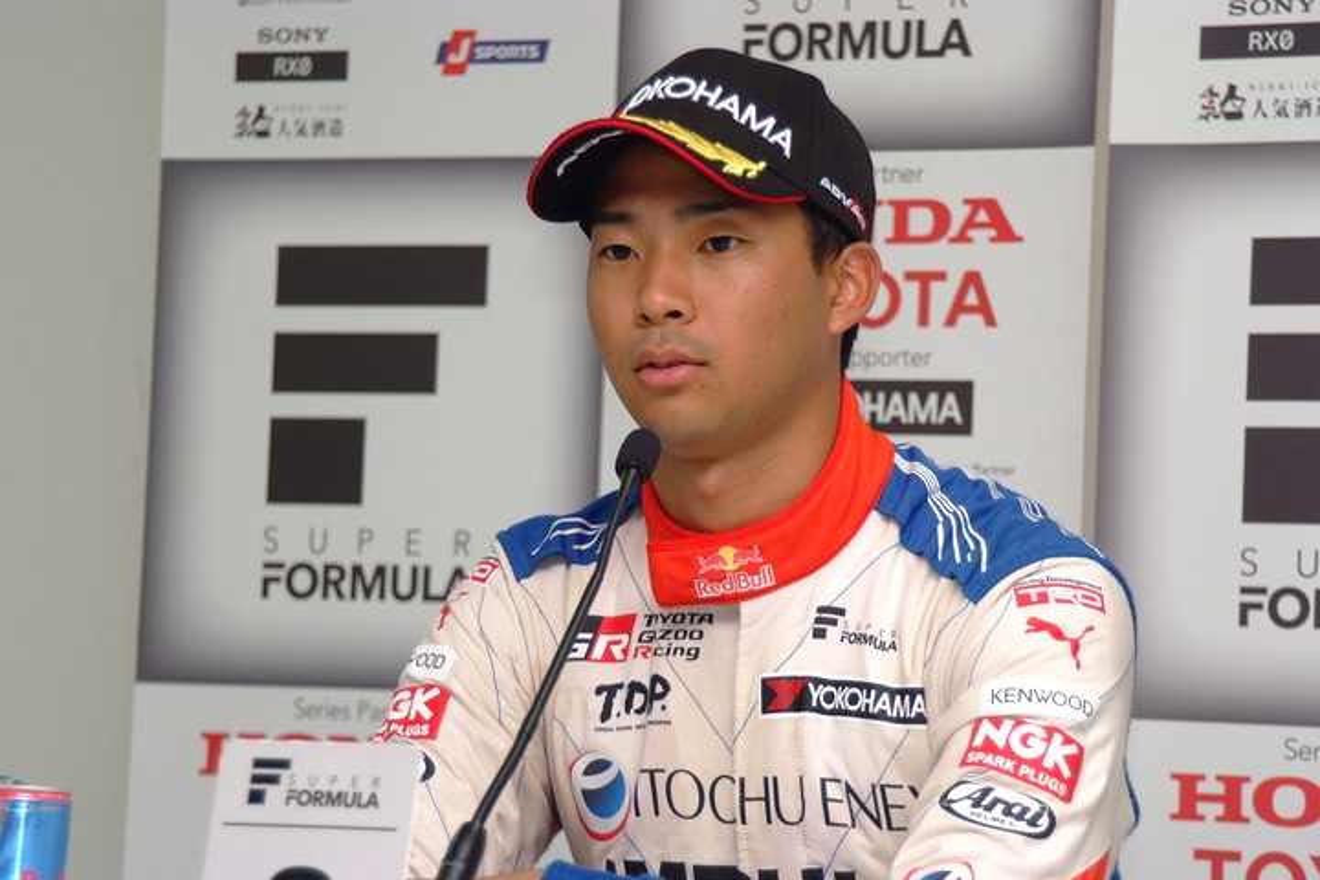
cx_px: 660
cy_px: 440
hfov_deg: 12.2
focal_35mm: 168
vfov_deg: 8.2
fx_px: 6160
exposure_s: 1/125
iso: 400
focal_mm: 112
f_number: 5.6
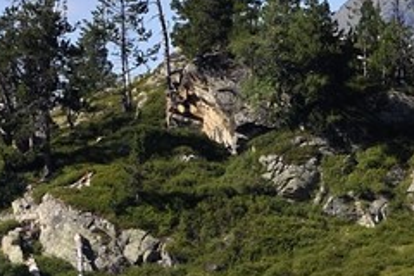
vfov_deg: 2.9
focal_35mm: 467
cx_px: 1220
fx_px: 5370
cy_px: 323
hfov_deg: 4.3
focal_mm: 70
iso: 200
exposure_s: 1/200
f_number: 11
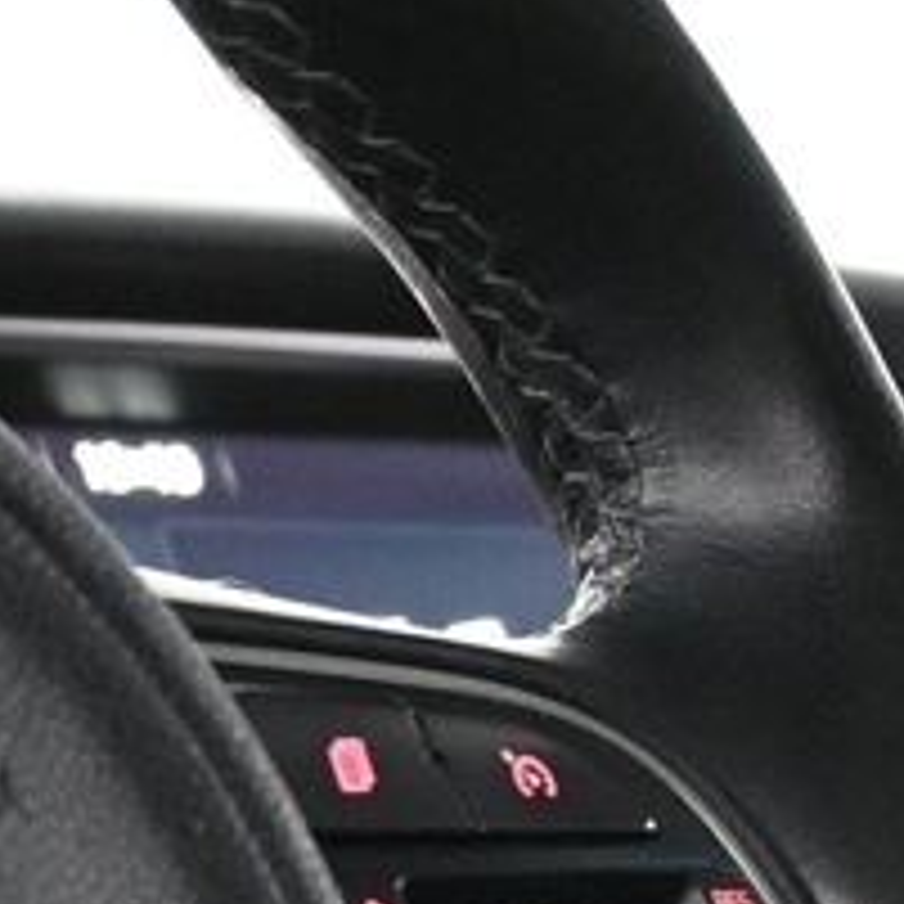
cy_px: 1097
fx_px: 6829
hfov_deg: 7.3
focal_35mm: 231
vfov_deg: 7.5
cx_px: -908
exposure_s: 1/20
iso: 1600
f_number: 4
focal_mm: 22.5
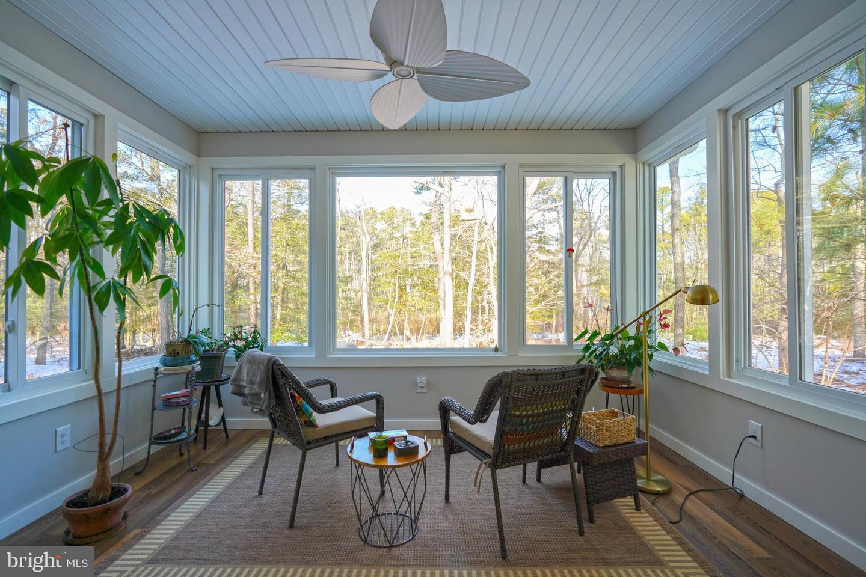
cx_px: 433
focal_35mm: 16
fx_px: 385
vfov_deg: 73.7
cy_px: 288
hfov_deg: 96.7
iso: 125
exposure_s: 1/60
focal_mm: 16
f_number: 4
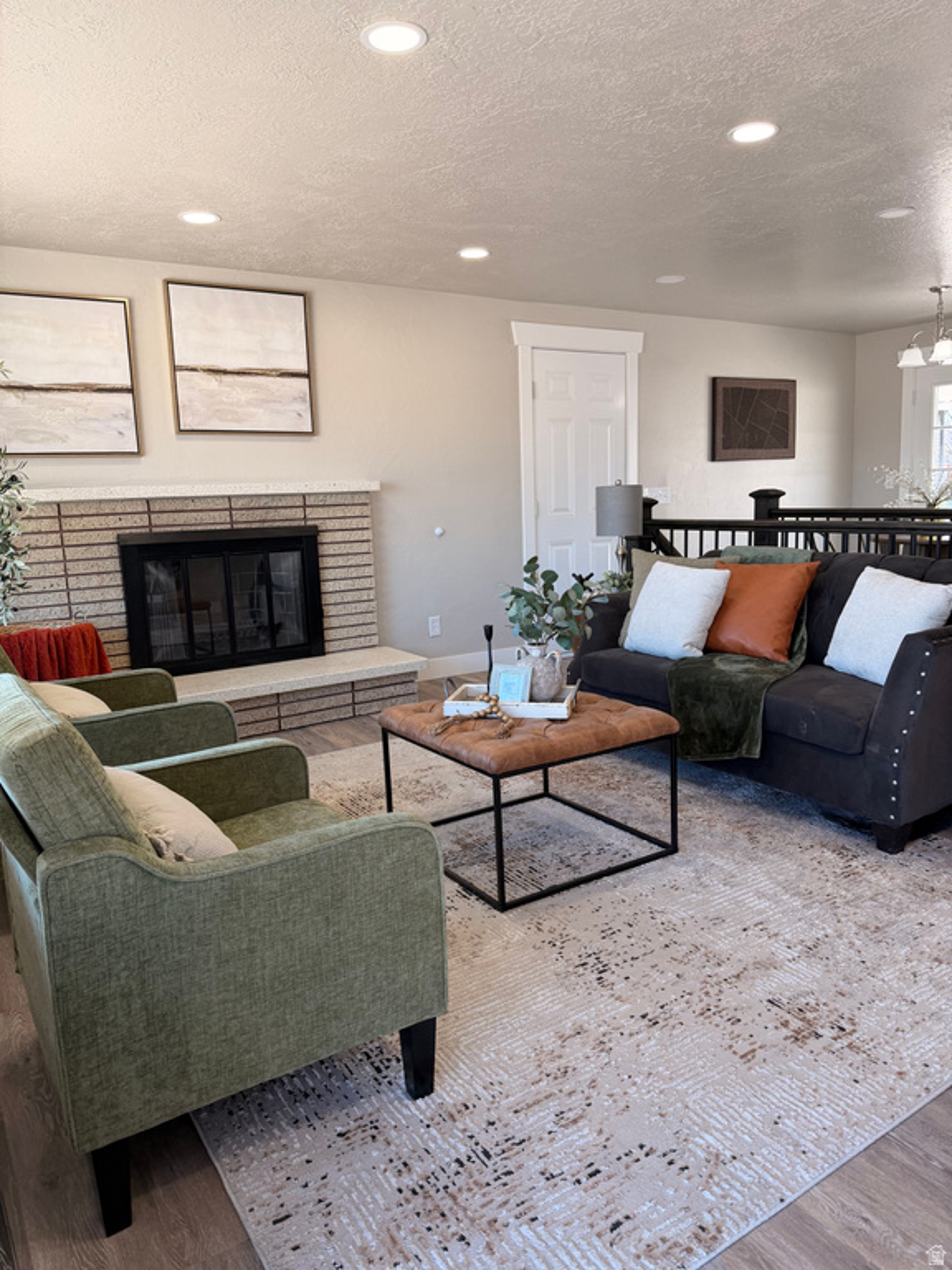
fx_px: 880
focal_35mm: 24
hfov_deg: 56.8
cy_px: 635
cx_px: 476
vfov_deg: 71.6
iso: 80
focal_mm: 6.76
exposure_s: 1/131
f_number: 1.78
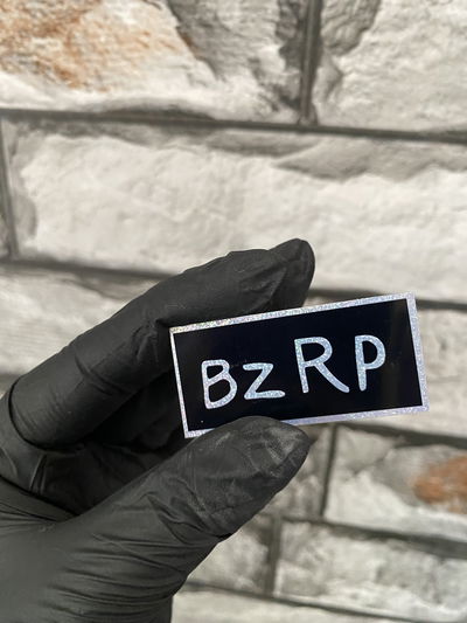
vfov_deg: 69.4
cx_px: 234
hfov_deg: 54.9
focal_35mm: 25
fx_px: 450
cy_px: 312
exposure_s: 1/44
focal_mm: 4.25
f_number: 1.8
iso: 500
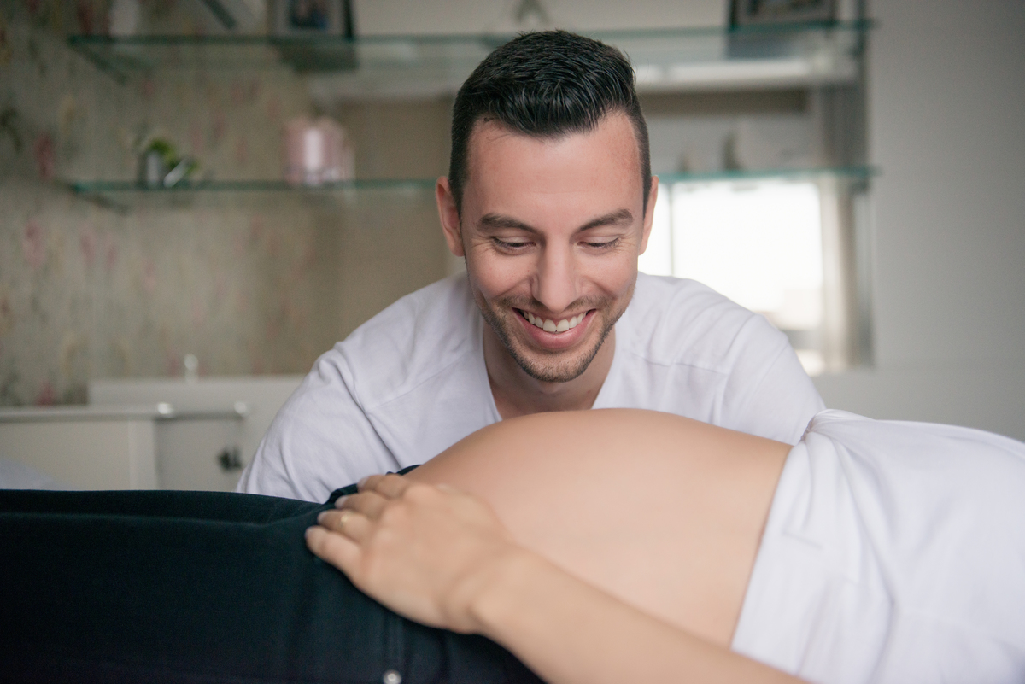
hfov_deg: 41.1
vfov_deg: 28.1
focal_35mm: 48
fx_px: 1367
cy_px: 342
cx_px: 512
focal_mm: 48
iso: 800
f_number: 2.8
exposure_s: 1/125
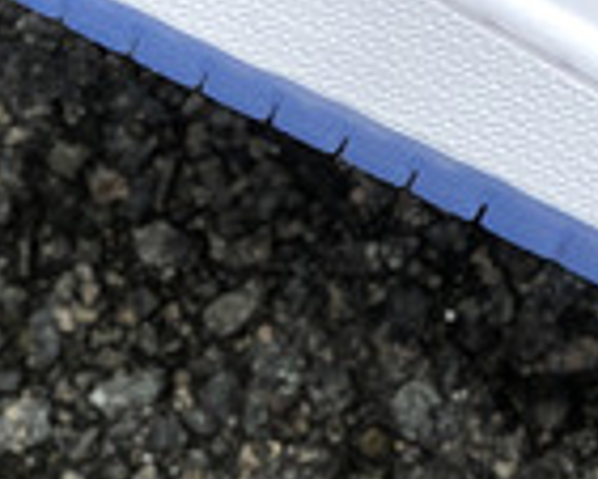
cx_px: 942
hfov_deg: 7.1
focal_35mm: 266
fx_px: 4711
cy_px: -61
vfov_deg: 5.8
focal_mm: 6
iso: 16
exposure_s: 1/335
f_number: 2.4
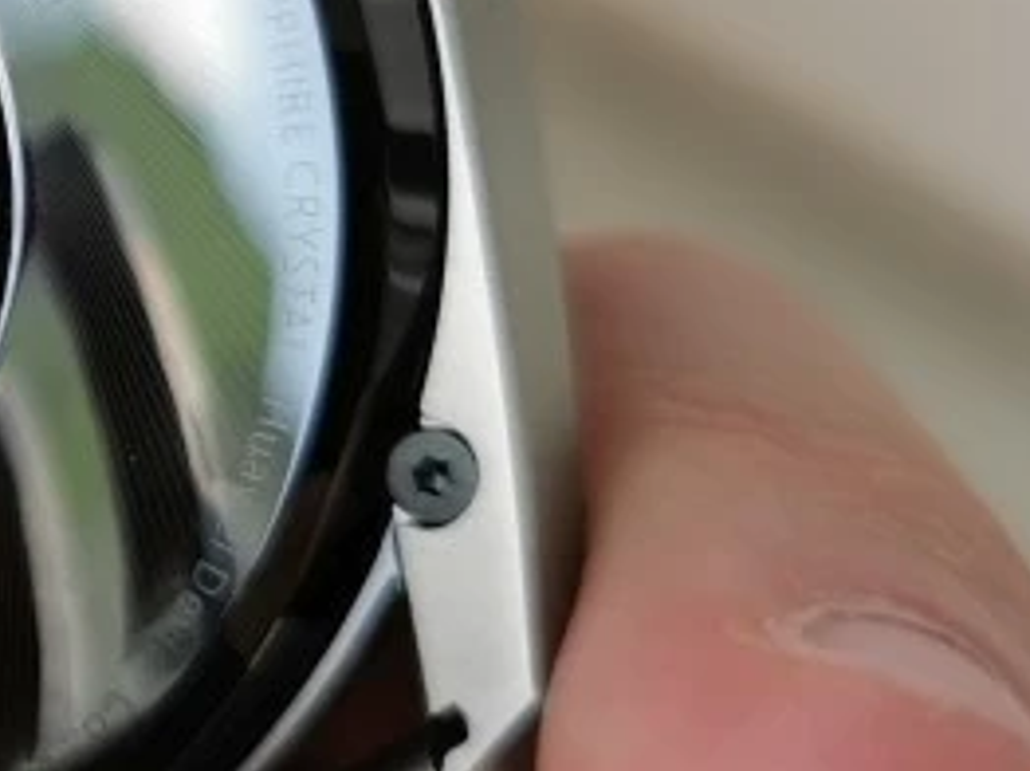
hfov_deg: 16.0
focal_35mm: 113
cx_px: -519
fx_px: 3359
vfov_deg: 13.0
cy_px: 130
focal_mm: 5.56
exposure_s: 1/812
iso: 50
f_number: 1.6
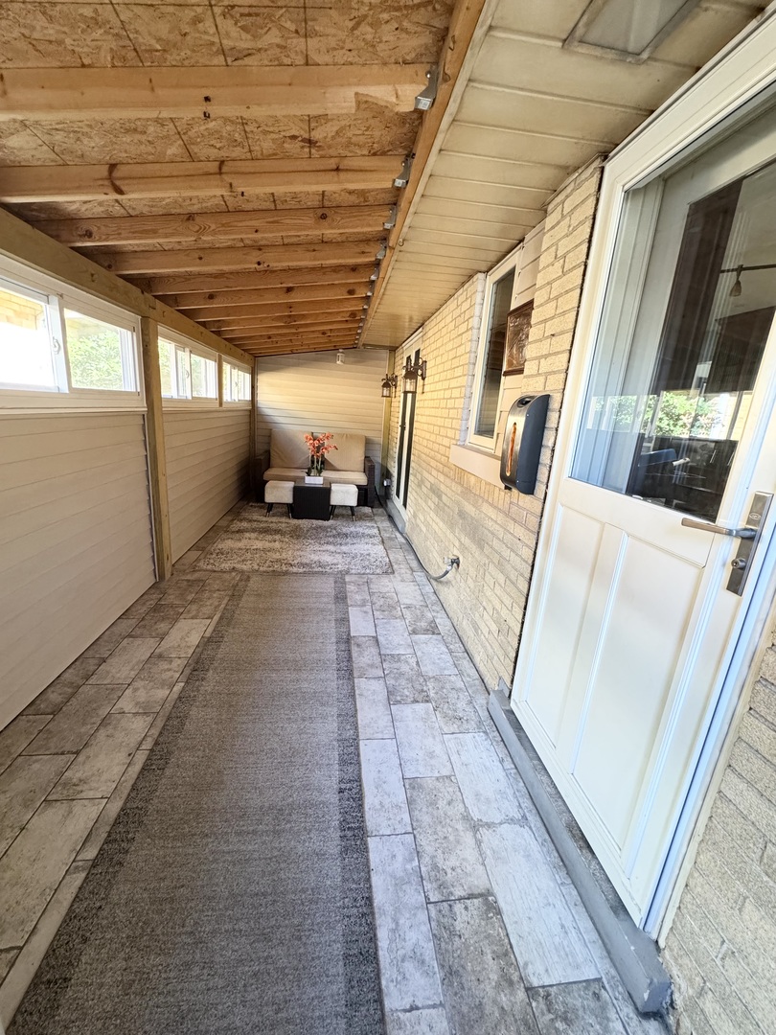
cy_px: 518
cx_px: 388
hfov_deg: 85.7
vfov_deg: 102.1
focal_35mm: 14
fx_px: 418
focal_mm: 2.22
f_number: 2.2
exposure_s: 1/82
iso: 320
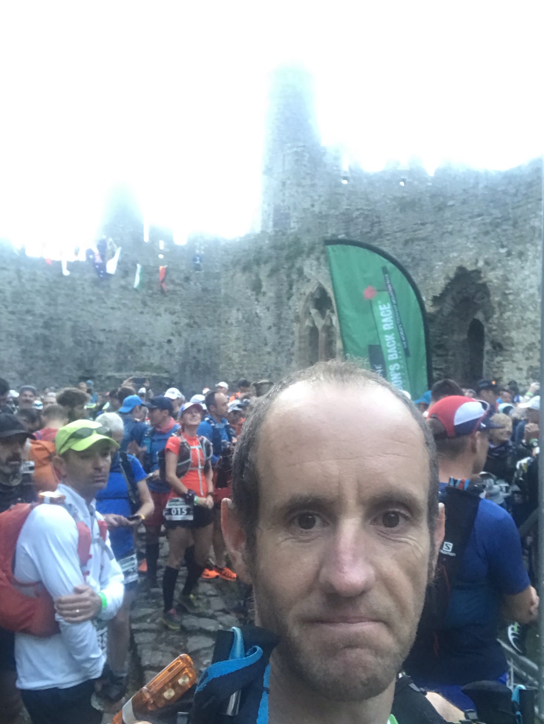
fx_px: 796
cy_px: 413
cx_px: 307
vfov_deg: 48.8
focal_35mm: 38
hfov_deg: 37.7
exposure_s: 1/33
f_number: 2.2
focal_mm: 2.87
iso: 100
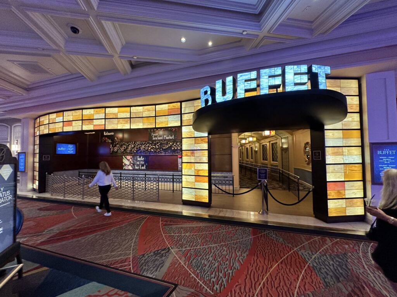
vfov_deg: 85.7
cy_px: 148
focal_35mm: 14
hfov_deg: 102.1
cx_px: 198
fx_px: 161
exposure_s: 1/60
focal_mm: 2.22
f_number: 2.2
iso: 400
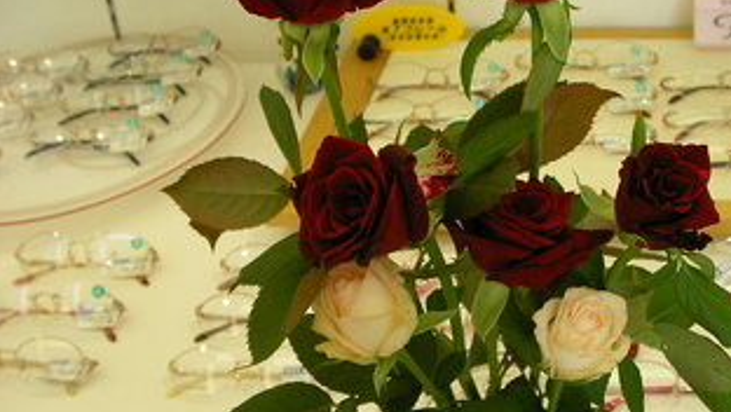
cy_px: 227
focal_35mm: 53
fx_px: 1028
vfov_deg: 22.7
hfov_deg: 38.8
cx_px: 466
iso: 50
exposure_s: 1/70
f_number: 3.5
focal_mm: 6.3
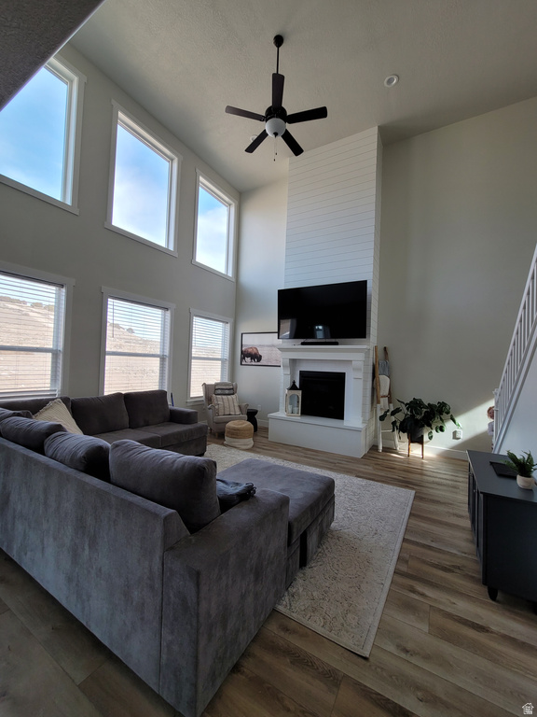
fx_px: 269
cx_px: 268
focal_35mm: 13
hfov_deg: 89.9
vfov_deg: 106.2
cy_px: 358
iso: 64
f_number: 2.2
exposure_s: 1/184
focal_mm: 2.2
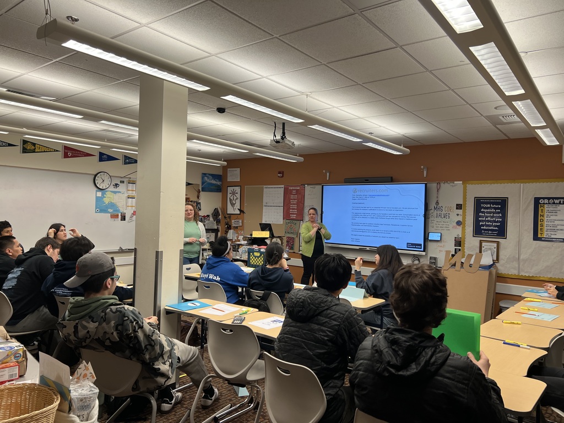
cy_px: 212
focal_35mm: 26
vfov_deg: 53.1
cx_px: 282
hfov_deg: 67.3
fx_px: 424
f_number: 1.5
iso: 80
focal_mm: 5.7
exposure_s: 1/120
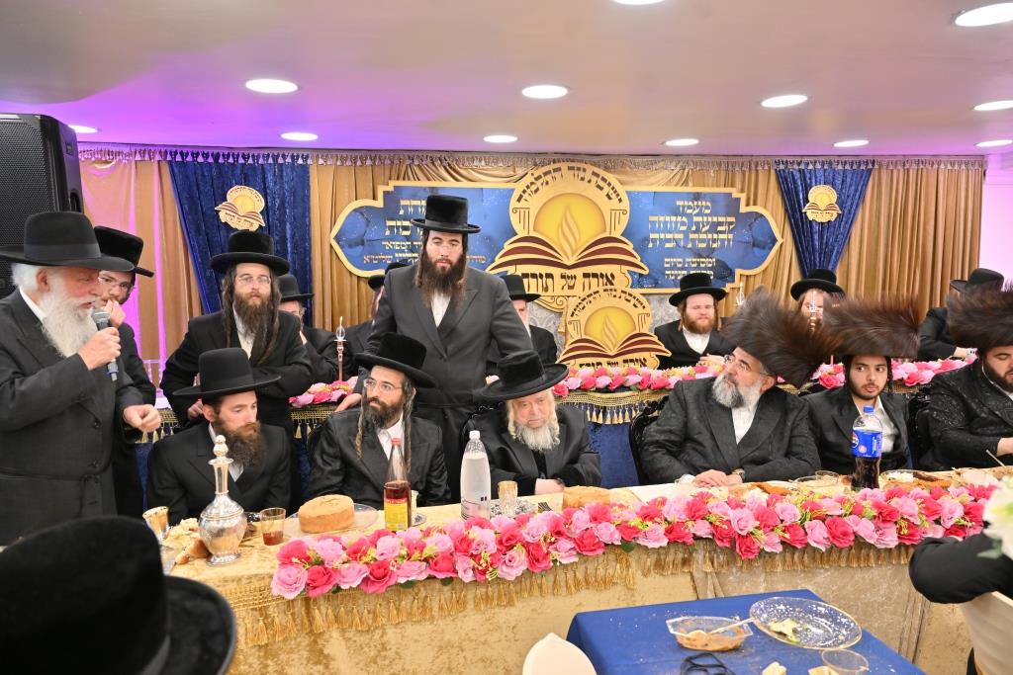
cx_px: 506
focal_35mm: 24
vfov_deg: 53.1
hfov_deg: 73.7
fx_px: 675
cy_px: 338
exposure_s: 1/160
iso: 640
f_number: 4
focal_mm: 24
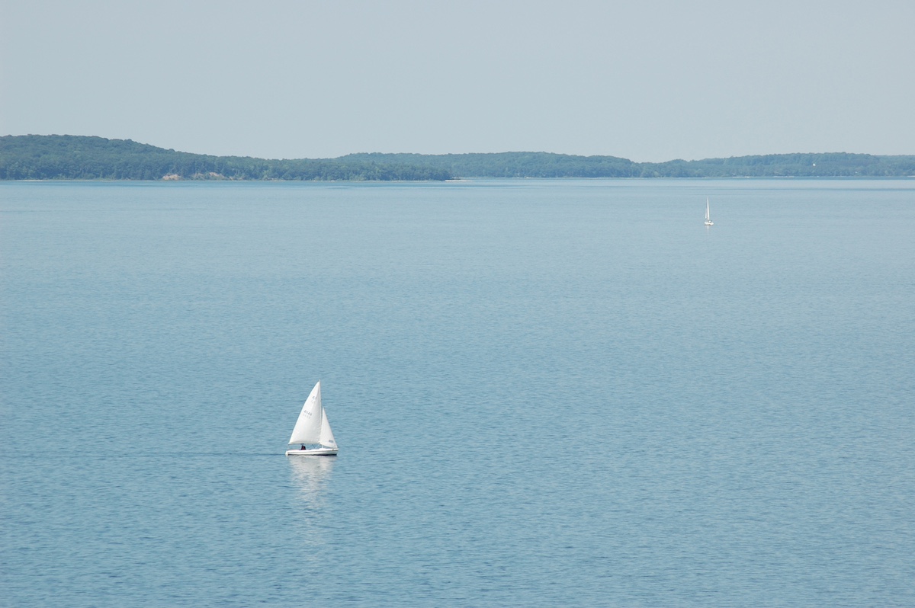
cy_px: 304
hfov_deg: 6.9
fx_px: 7619
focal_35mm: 300
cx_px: 458
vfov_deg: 4.6
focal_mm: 200
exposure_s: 1/800
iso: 200
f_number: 7.1
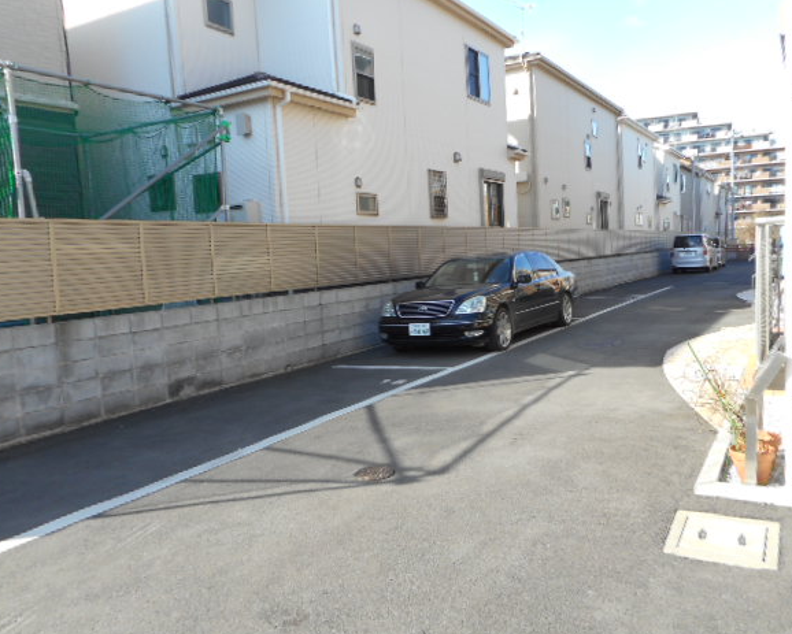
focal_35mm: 27
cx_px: 418
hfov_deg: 64.0
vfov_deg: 53.2
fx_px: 633
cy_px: 314
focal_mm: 4.5
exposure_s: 1/160
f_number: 3.7
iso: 80
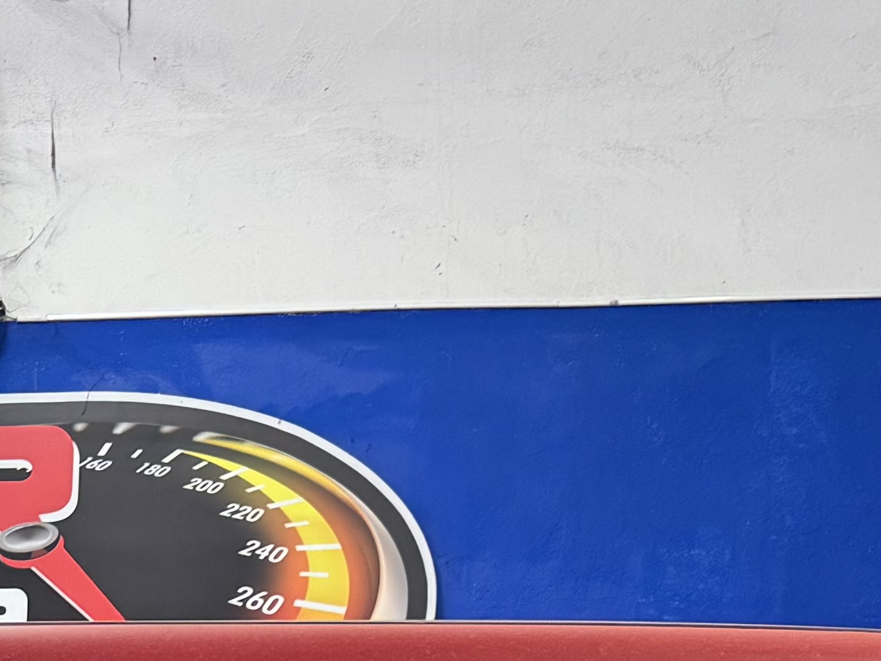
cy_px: 1200
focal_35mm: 101
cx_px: -258
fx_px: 2571
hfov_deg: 18.2
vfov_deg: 13.2
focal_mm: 6.76
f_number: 1.78
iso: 200
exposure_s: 1/100
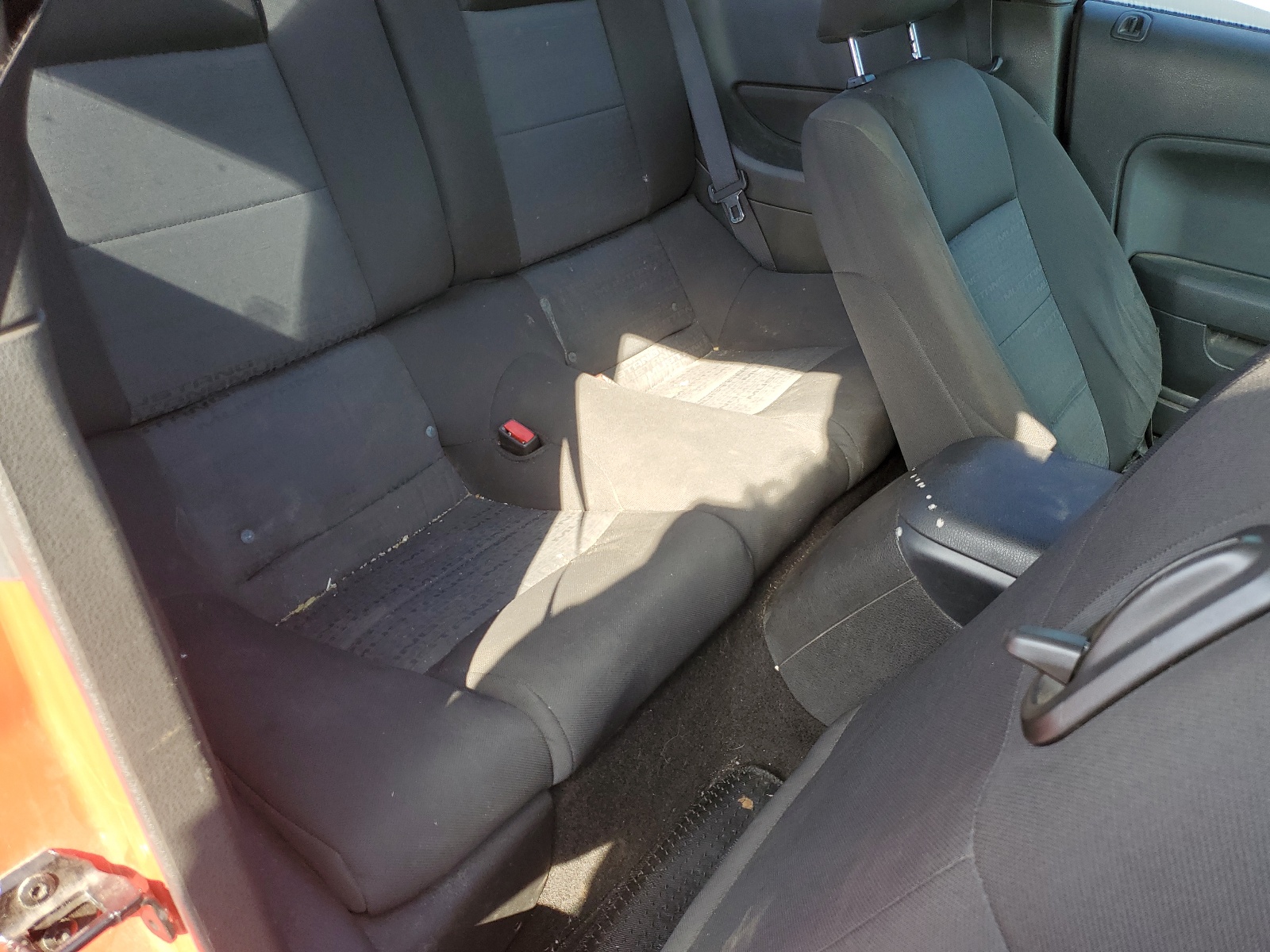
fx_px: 954
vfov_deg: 53.1
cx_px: 635
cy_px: 476
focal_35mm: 26
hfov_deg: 67.3
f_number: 1.5
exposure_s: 1/208
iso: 50
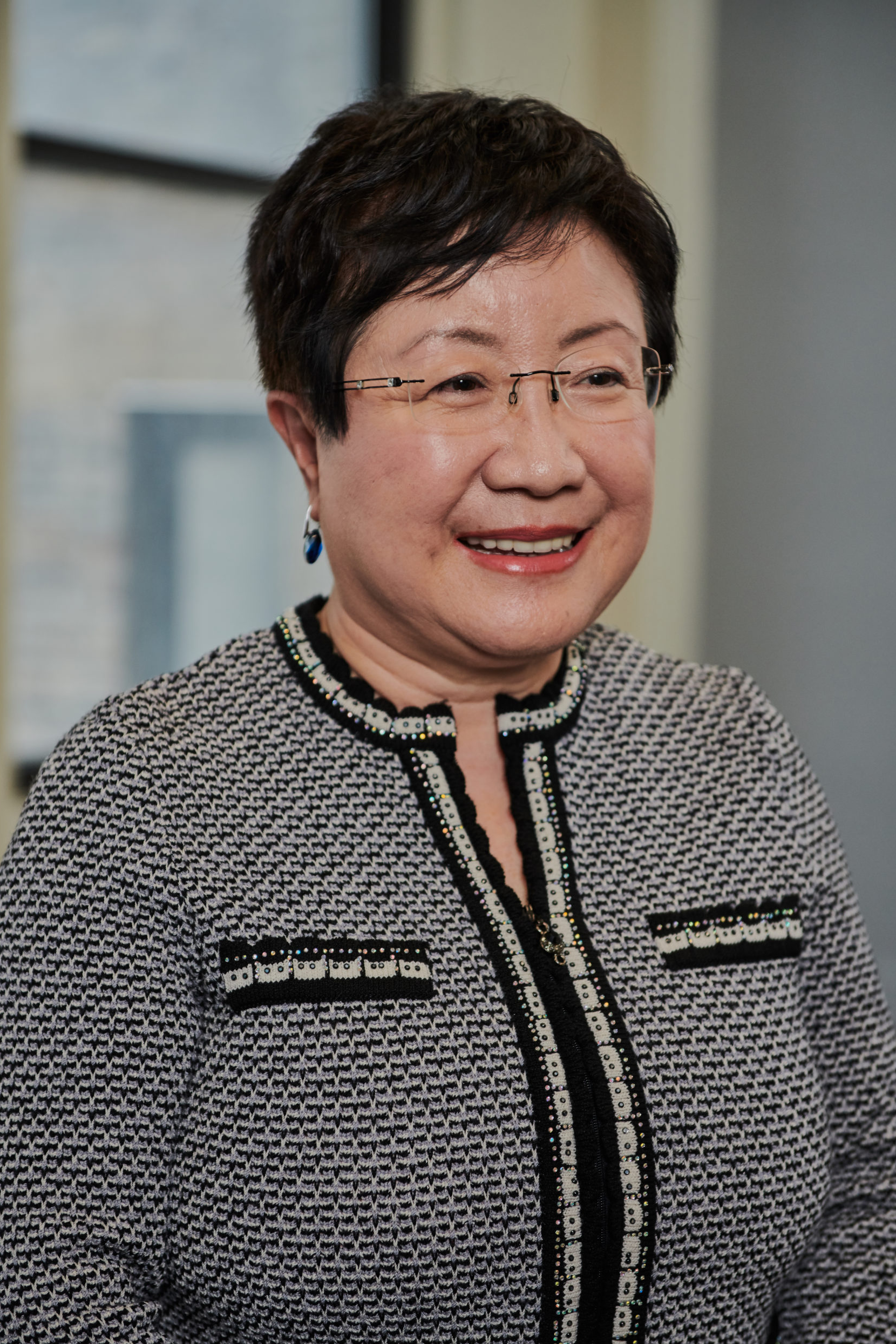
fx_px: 2687
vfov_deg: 28.1
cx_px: 457
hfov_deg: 18.9
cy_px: 687
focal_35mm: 72
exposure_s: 1/160
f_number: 4
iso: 400
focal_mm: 70
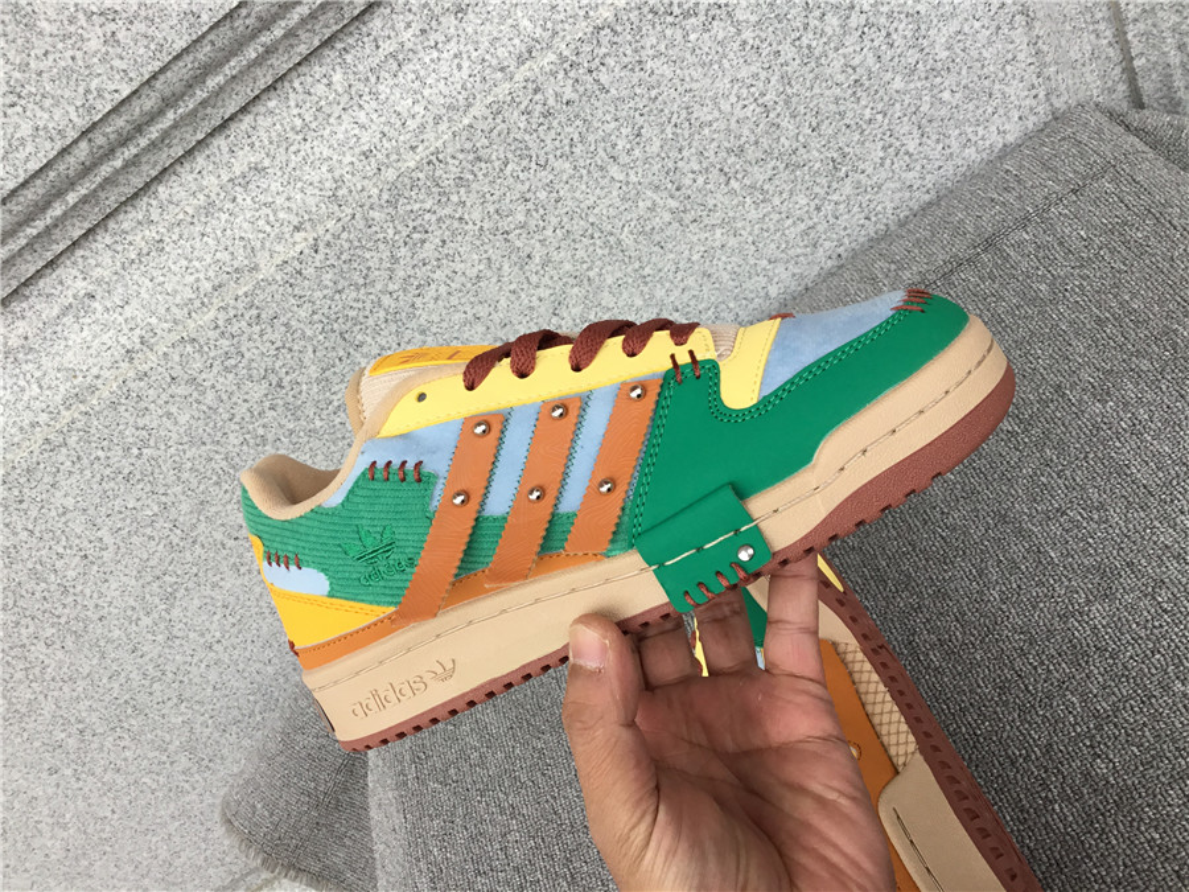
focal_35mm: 31
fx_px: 1065
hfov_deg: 58.4
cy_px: 446
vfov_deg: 45.4
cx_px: 594
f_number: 2.4
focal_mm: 3.3
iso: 40
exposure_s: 1/100
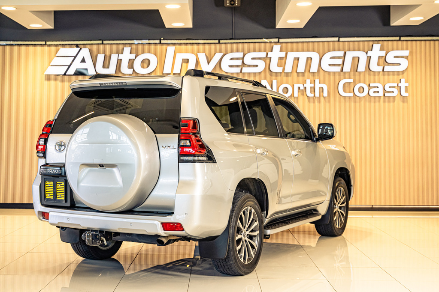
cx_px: 220
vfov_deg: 25.1
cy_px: 146
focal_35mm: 54
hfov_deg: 36.9
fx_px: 658
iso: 500
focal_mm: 54
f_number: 4
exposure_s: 1/125
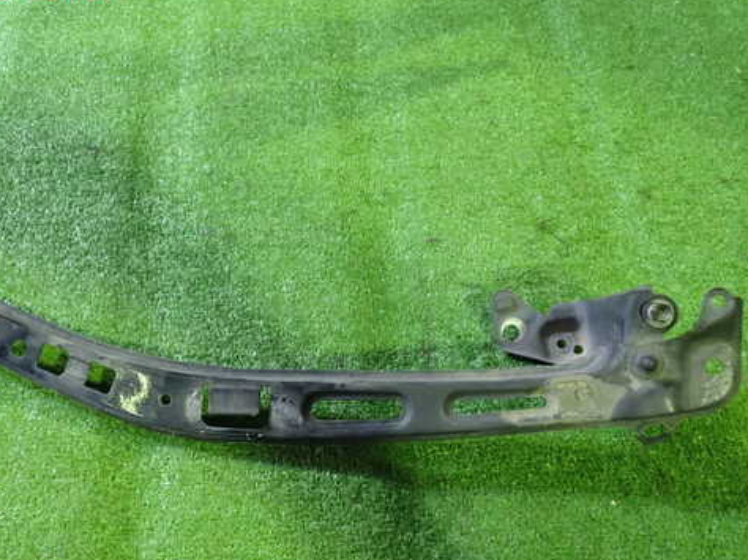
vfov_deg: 37.6
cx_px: 303
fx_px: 821
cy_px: 320
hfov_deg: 48.7
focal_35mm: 38
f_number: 2.3
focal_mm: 5.4
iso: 640
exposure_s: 1/30
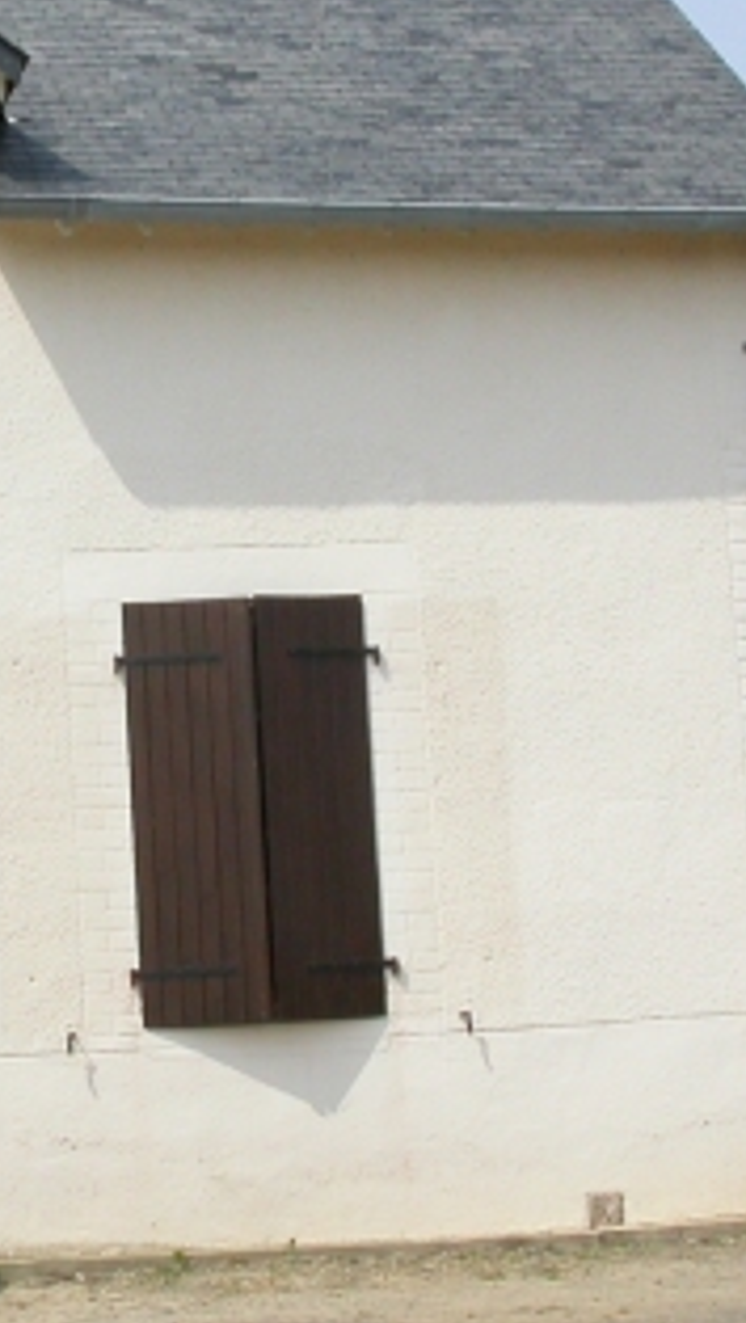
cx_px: 21
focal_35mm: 90
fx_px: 3160
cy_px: 518
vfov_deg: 23.6
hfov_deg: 13.3
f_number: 7.5
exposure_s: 1/432
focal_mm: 7.85
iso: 100
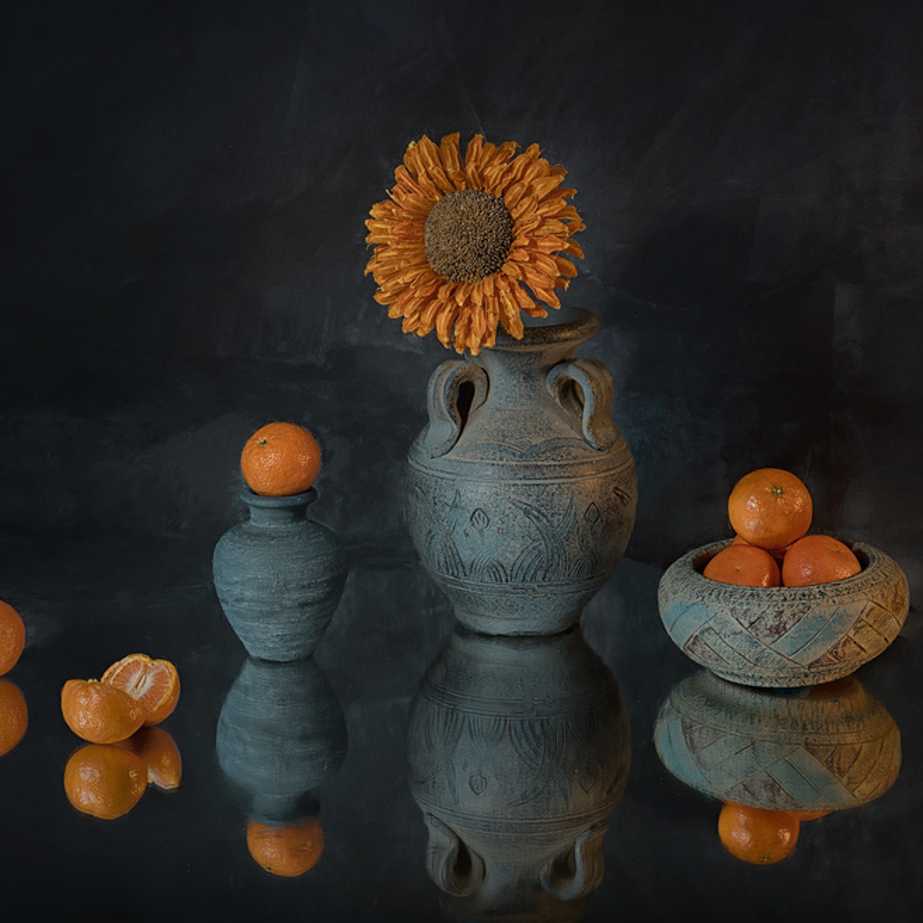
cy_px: 466
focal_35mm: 71
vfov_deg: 24.3
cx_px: 436
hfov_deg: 24.3
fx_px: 2142
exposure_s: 1/1.67
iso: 100
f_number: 11
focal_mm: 55
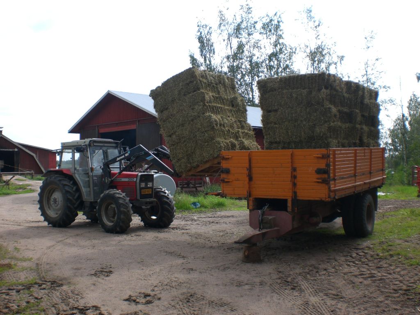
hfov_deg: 49.0
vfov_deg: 37.7
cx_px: 210
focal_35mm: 38
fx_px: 461
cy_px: 158
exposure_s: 1/250
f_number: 4.4
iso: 50
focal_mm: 6.3
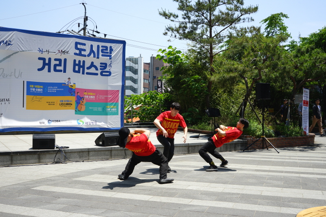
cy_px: 108
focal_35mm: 38
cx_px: 163
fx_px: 344
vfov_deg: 35.0
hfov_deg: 50.7
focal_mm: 38
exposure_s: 1/125
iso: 100
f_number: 11
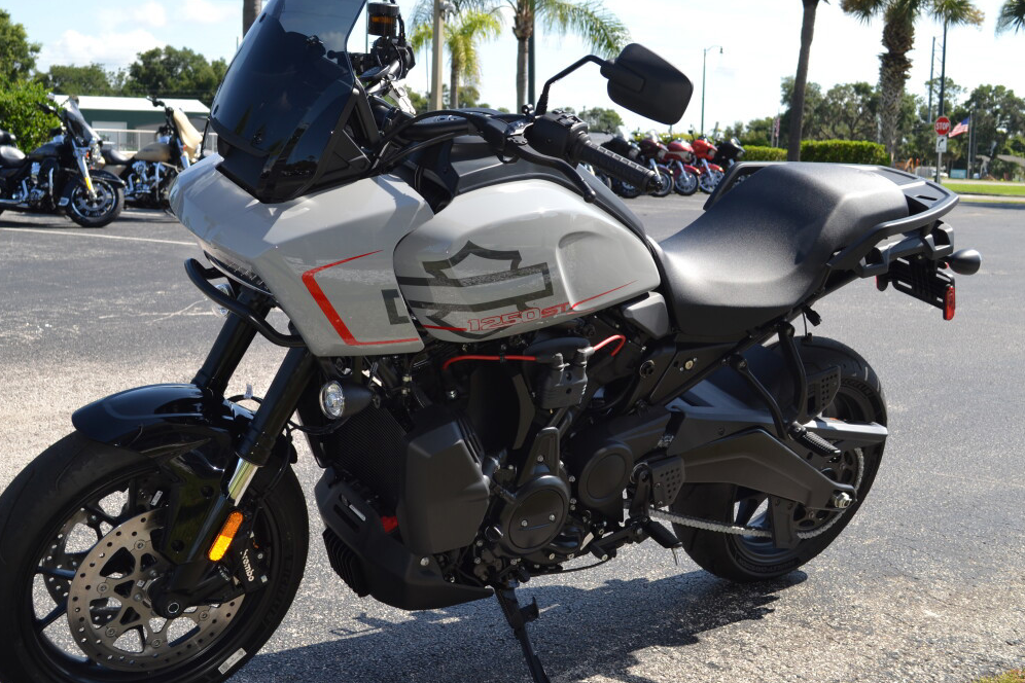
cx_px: 459
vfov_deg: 28.6
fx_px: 1338
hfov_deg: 41.9
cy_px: 334
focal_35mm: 47
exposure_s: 1/200
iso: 100
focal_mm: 26
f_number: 7.1
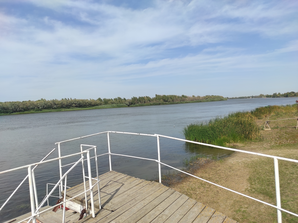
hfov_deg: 69.4
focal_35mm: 25
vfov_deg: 54.8
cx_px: 149
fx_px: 215
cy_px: 112
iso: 100
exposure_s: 1/1977
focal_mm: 5.43
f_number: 1.89
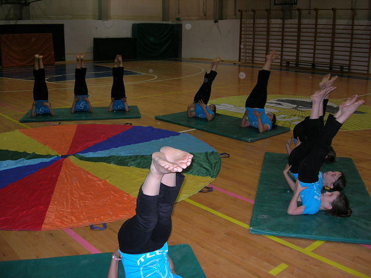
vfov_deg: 37.7
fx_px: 407
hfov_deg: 49.0
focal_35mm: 38
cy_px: 139
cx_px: 186
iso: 68
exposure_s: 1/60.1
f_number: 2.8
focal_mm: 7.8
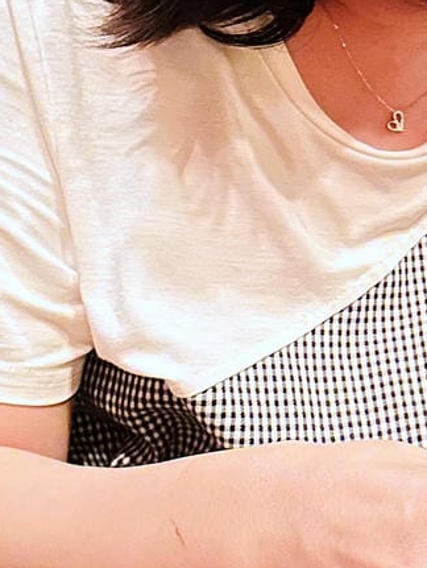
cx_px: 482
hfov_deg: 16.1
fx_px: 1462
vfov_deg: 21.9
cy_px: 163
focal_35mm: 89
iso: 2000
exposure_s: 1/15
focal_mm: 6.86
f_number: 1.78
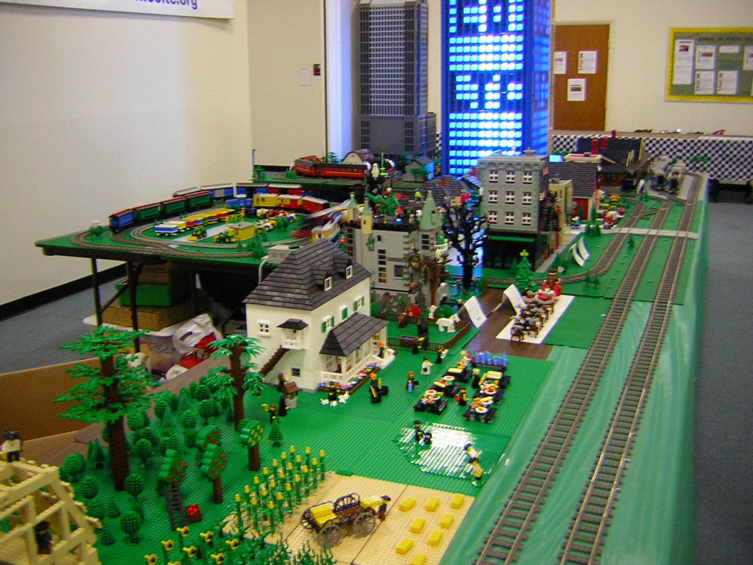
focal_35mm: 36
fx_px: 783
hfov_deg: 51.4
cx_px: 376
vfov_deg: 39.7
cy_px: 282
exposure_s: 1/4.7
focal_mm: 4.7
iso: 66
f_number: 2.6
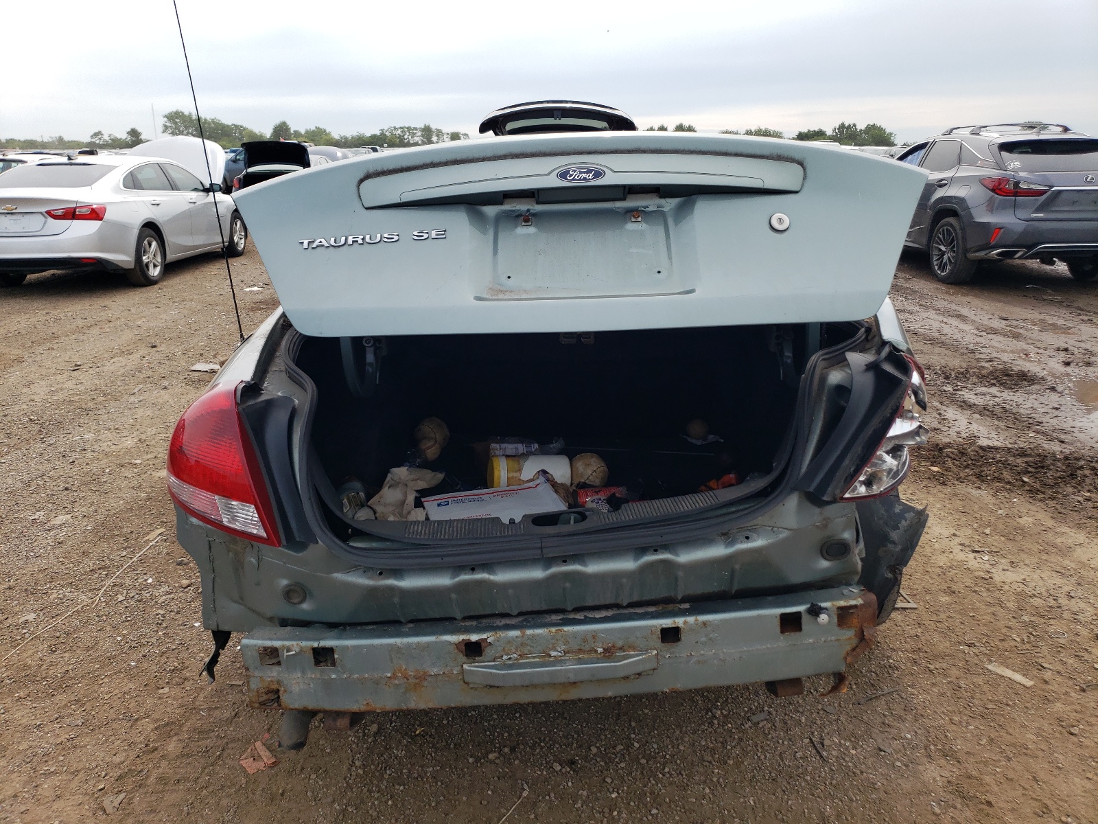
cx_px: 549
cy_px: 412
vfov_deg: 53.1
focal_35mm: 26
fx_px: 825
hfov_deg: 67.3
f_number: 1.5
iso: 50
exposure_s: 1/2000
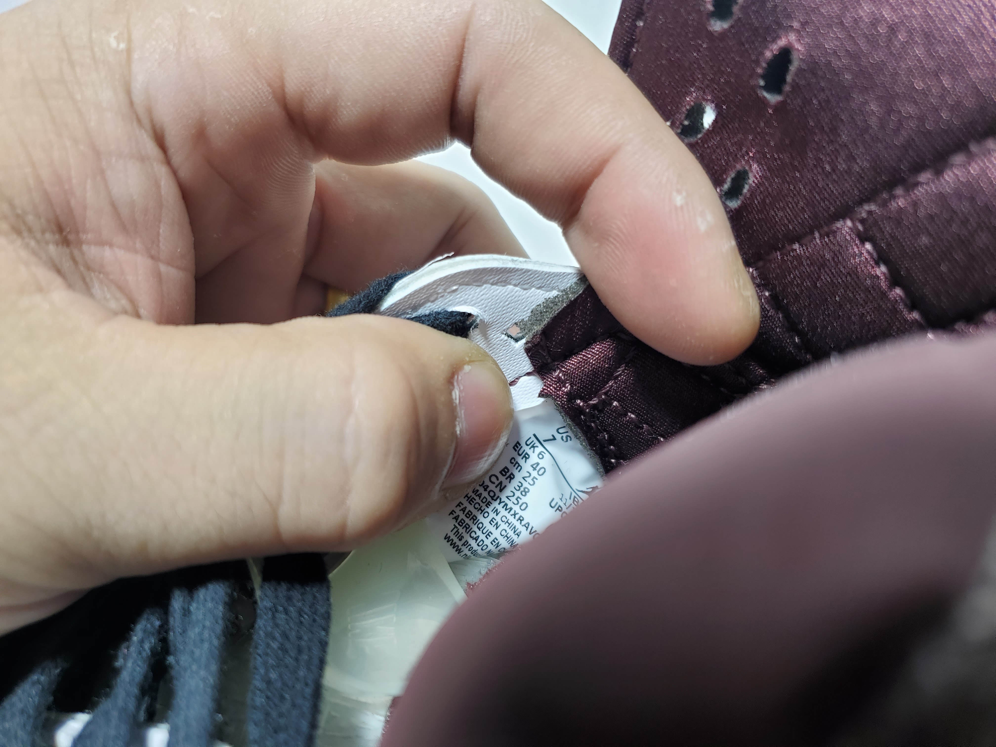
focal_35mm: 26
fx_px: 748
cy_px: 374
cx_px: 498
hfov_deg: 67.3
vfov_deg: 53.1
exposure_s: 1/218
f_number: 1.5
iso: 50
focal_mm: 4.3
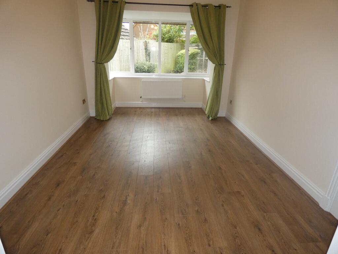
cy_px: 127
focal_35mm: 20
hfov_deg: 81.7
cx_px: 169
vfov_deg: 66.0
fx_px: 195
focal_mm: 3.6
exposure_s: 1/60
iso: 250
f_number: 2.8
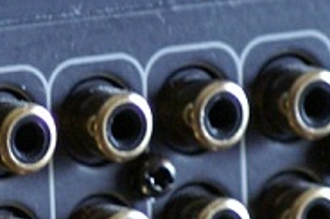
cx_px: -48
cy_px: 45
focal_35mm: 1169
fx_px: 10697
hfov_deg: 1.8
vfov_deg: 1.2
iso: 800
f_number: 5.6
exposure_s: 1/60
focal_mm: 140
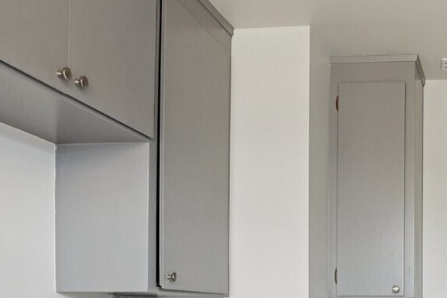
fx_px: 621
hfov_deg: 35.1
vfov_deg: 25.5
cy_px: 309
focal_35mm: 50
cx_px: 467
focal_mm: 17
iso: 400
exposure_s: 1/15
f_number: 8
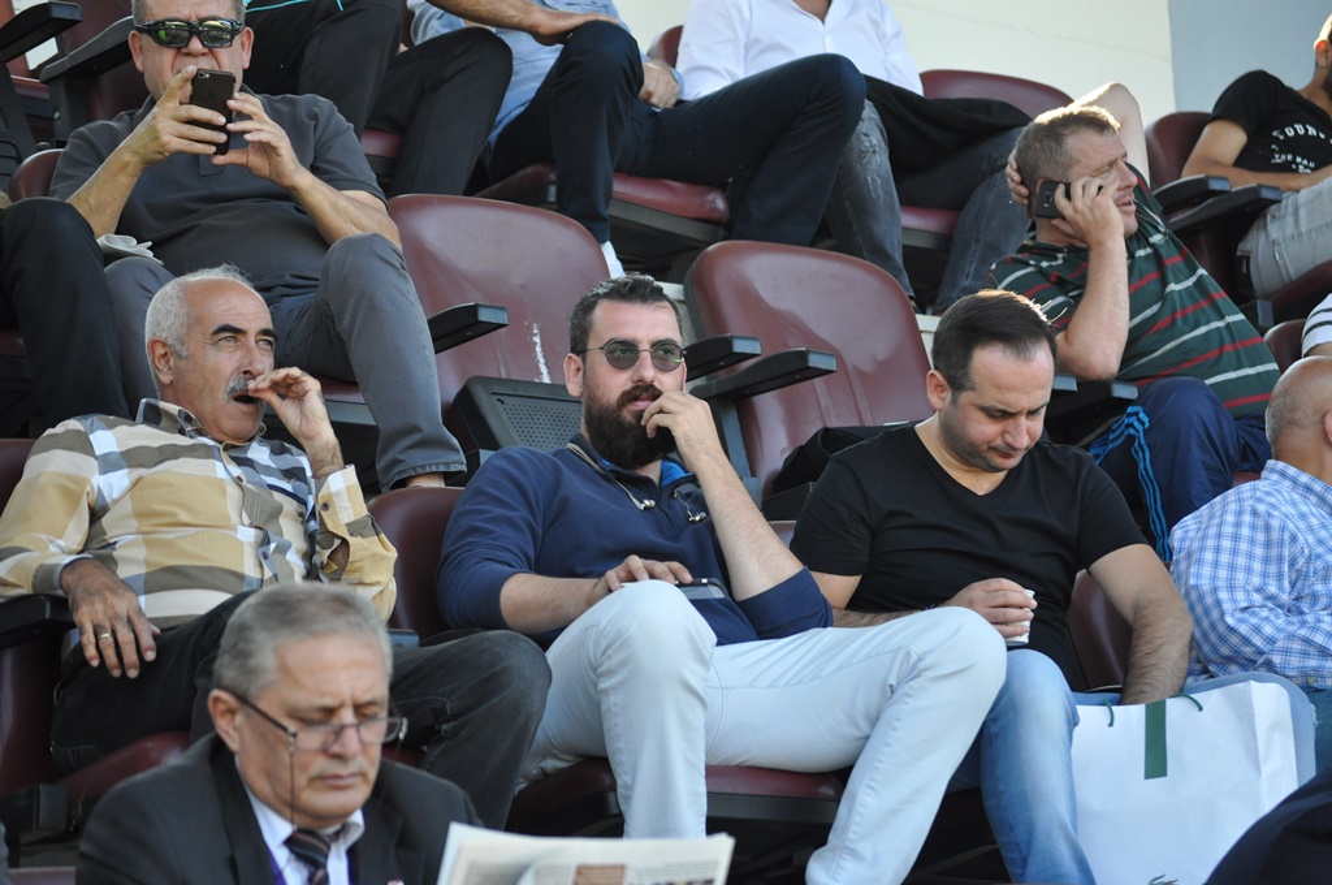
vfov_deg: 9.9
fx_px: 5099
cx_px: 666
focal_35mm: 138
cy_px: 442
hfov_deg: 14.9
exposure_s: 1/640
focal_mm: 92
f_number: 4.5
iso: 800
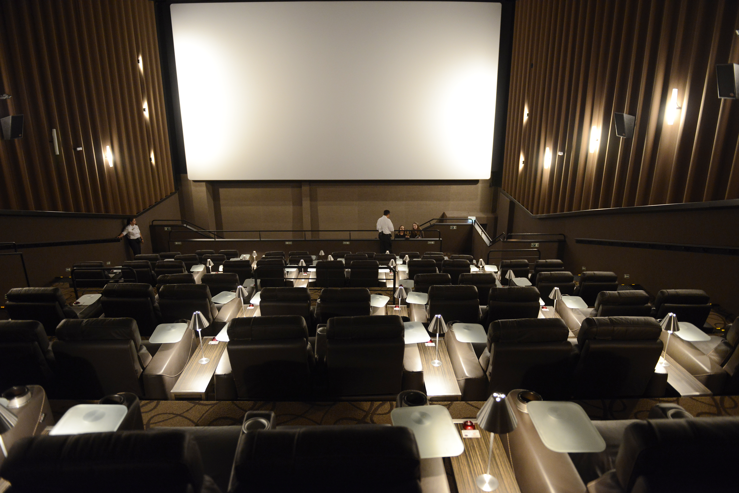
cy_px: 246
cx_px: 370
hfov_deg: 73.7
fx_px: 493
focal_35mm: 24
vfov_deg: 53.2
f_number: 2.8
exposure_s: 1/20
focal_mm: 24
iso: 2500
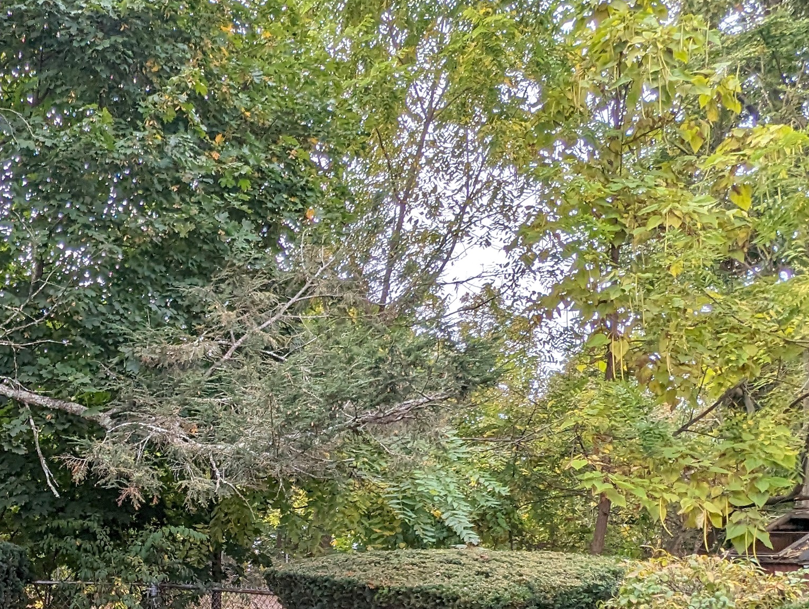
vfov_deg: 31.4
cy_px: 595
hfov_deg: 39.2
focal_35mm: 43
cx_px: 20
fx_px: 1006
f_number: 2.2
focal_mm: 2.35
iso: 51
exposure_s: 1/588
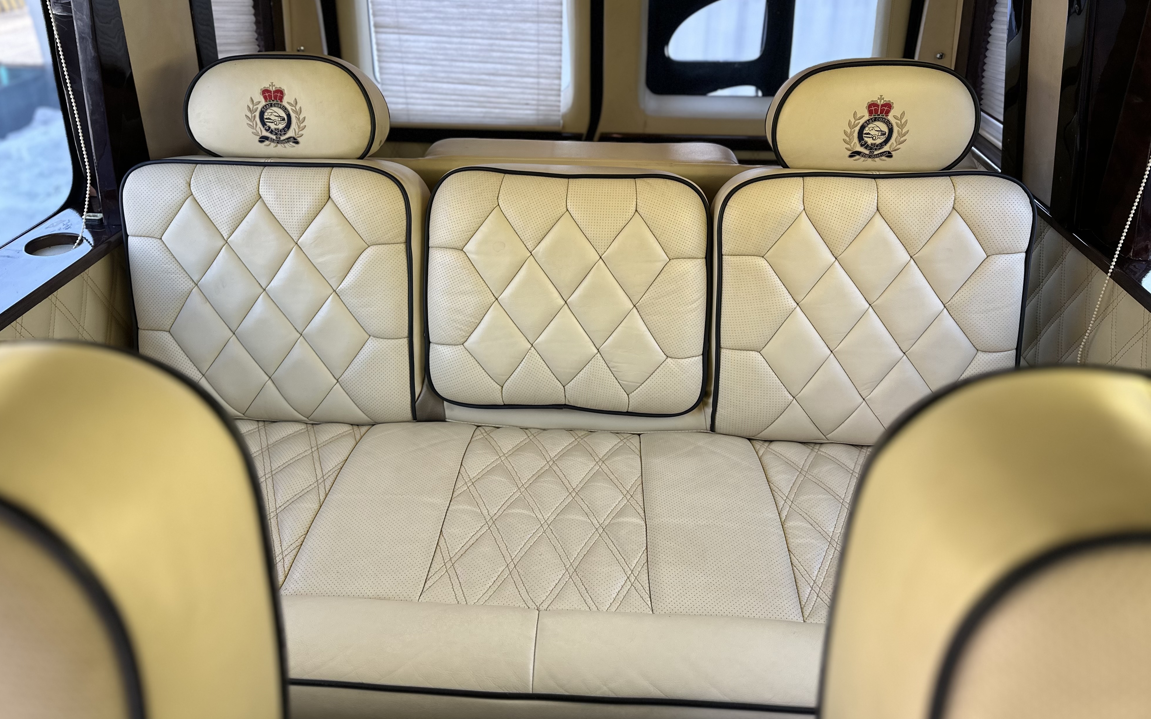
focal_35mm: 26
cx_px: 572
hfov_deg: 70.4
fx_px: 816
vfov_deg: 47.3
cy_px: 281
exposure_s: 1/121
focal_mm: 6.86
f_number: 1.78
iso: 125
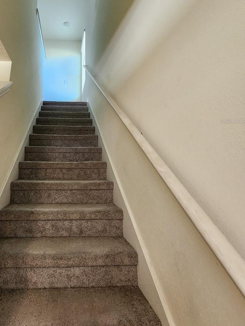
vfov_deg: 85.9
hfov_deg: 69.1
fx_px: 170
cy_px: 121
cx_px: 77
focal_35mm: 18
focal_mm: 2.2
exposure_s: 1/60
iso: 400
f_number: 2.2
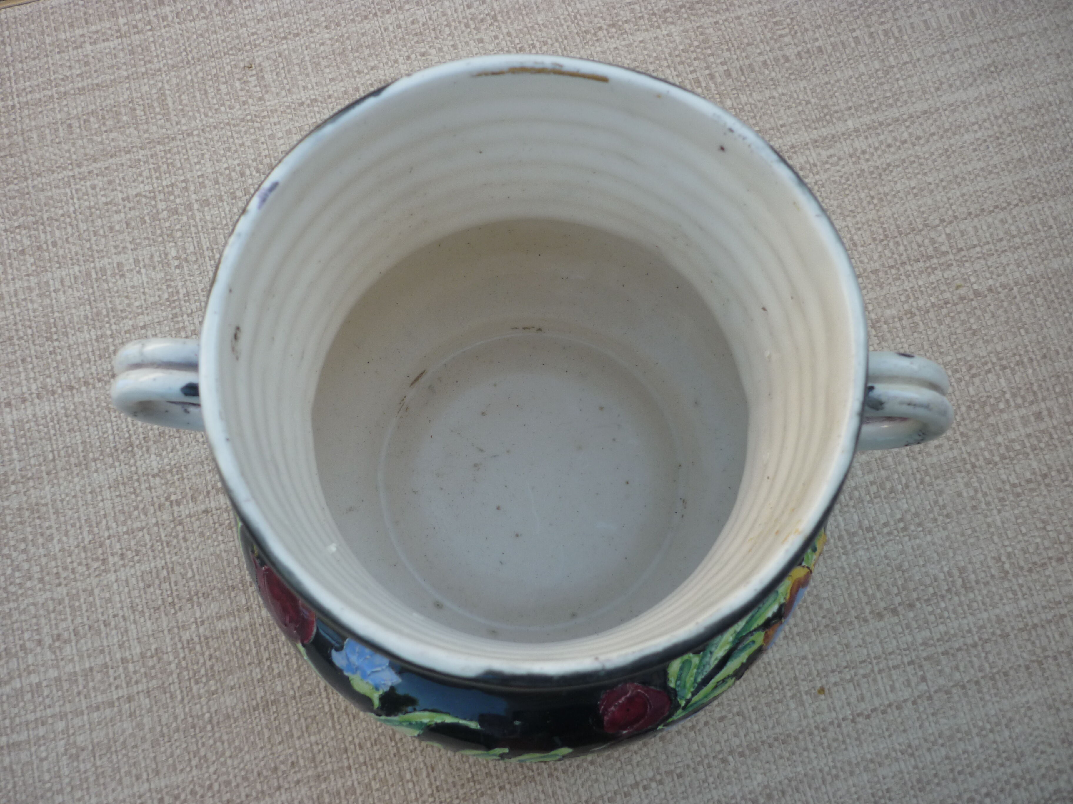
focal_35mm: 33
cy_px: 402
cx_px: 536
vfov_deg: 42.9
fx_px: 1023
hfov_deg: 55.4
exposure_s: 1/200
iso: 80
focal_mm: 5.5
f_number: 2.8
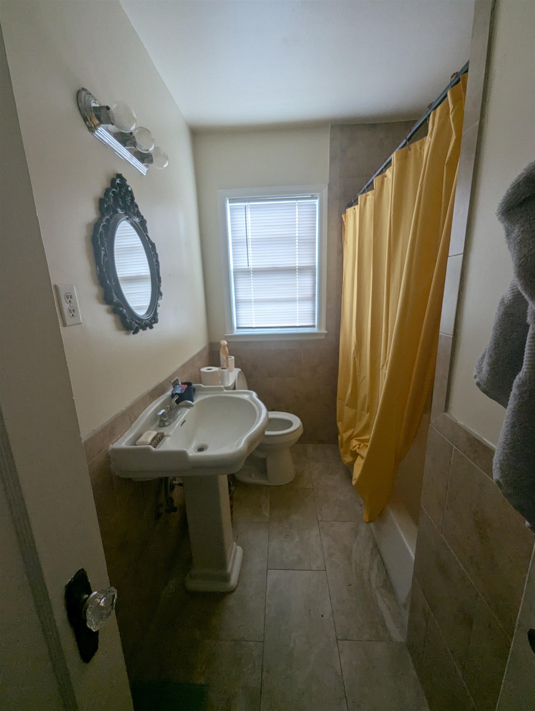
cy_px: 356
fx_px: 267
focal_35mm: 13
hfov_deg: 90.0
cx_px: 268
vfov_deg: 106.1
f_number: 2.2
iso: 146
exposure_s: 1/58.3
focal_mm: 1.95
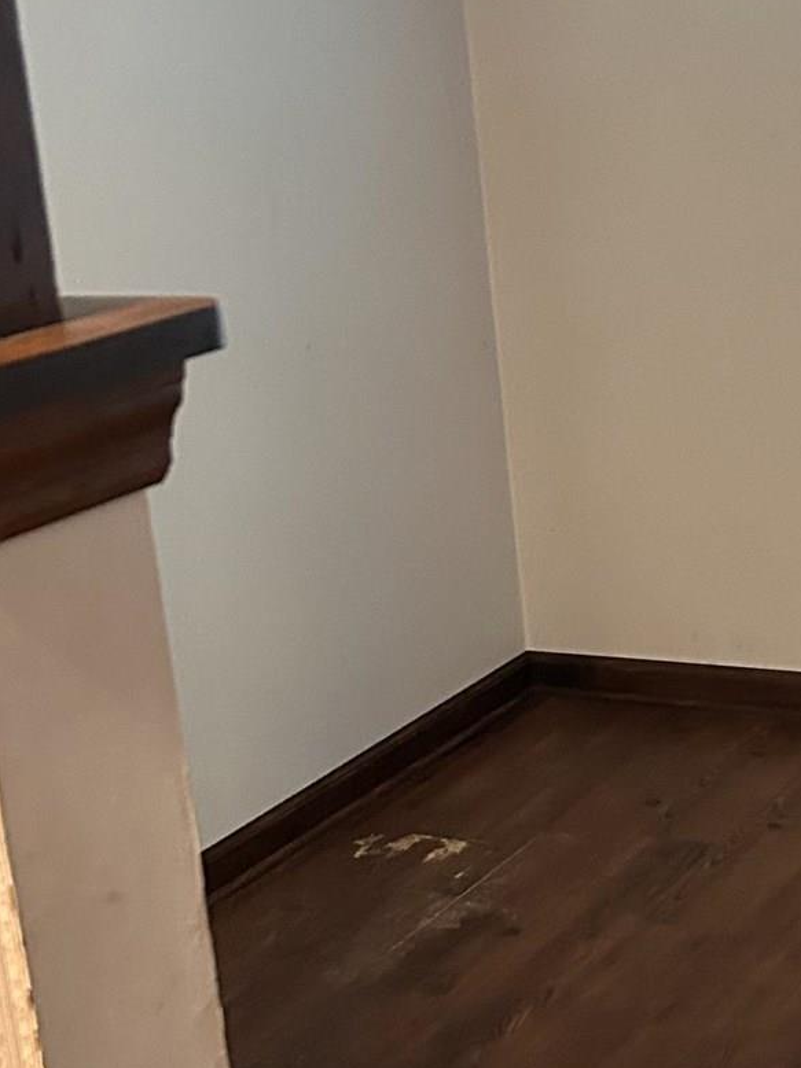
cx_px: 723
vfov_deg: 25.2
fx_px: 2377
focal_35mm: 77
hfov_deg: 18.8
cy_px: 689
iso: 500
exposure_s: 1/40
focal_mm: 5.7
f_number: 1.5
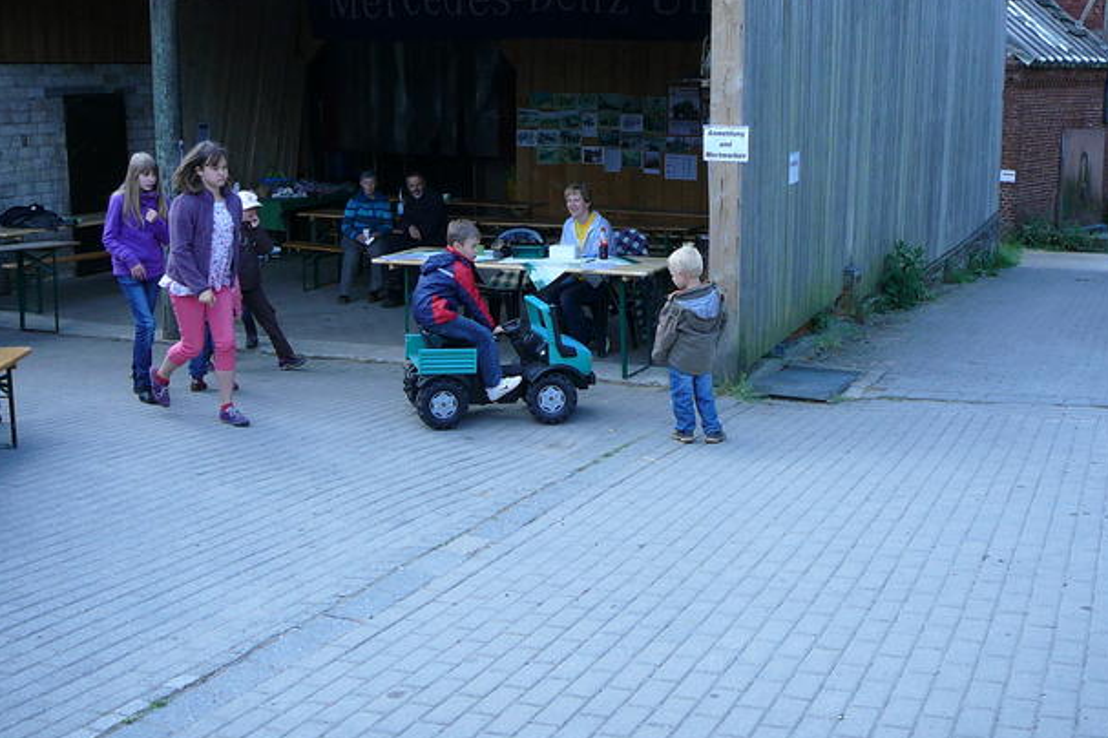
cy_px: 324
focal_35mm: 42
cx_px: 575
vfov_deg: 31.8
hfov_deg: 46.4
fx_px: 1292
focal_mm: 5.2
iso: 80
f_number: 2.8
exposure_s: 1/320
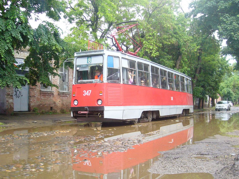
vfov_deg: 32.2
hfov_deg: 42.1
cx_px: 120
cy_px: 90
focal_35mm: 45
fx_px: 311
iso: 200
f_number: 3.2
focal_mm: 7.5
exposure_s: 1/400
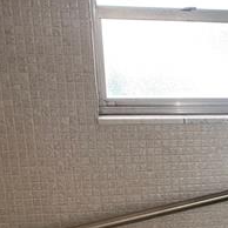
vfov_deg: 23.3
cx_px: 260
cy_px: 228
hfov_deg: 22.7
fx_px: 529
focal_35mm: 71
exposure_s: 1/60
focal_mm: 4.25
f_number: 1.8
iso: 100
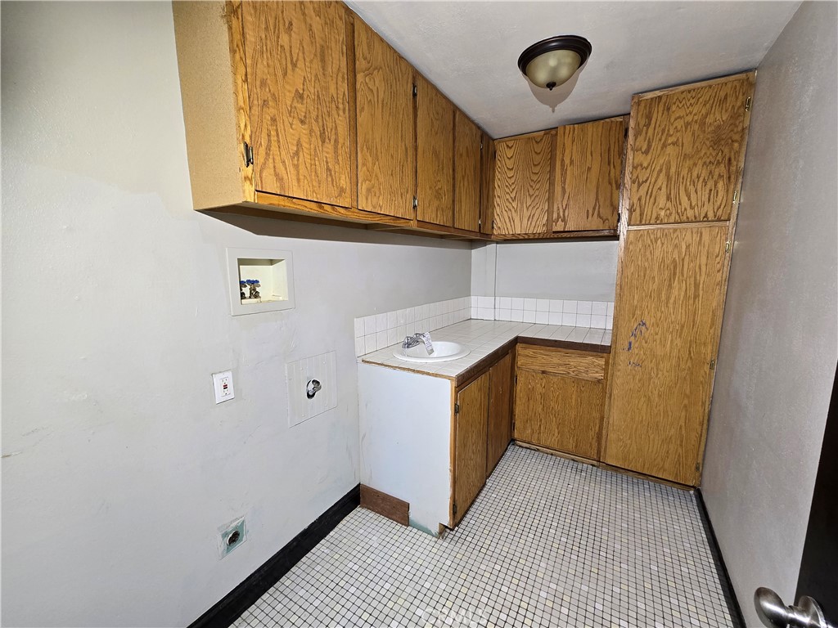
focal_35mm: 13
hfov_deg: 106.2
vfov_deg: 89.9
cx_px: 419
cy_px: 314
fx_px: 315
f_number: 2.2
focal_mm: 2.2
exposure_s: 1/60
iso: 160
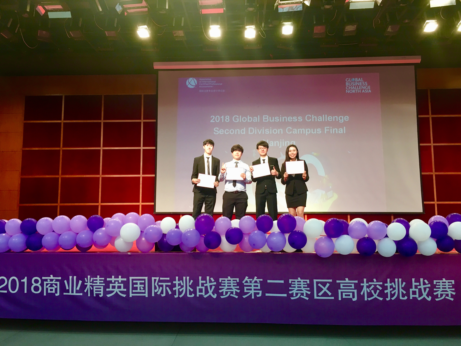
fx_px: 386
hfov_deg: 61.7
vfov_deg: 48.2
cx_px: 230
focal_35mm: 29
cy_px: 173
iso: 100
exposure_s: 1/33
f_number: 2.2
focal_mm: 4.15
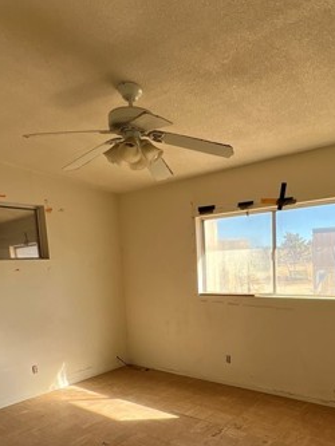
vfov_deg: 67.5
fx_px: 322
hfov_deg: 54.5
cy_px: 297
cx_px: 201
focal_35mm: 25
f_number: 1.8
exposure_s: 1/244
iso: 32
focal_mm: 1.57
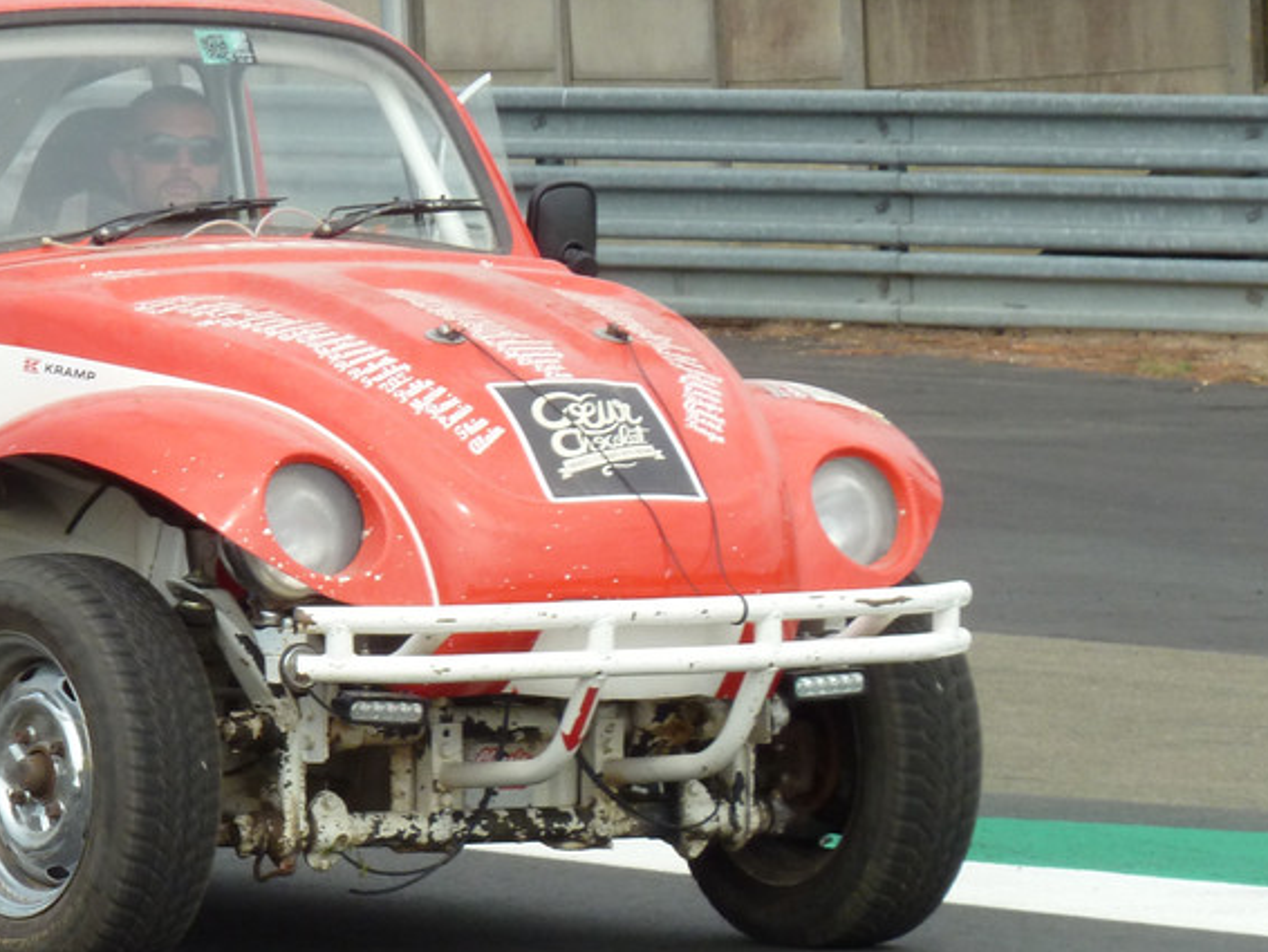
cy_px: 636
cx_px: 129
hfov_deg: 5.8
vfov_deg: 4.3
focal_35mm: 343
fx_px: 12570
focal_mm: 29.9
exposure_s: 1/500
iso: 160
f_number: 4.5
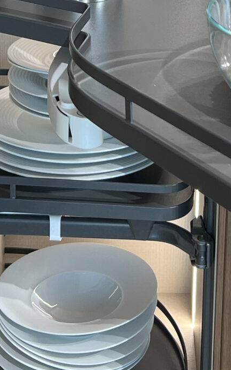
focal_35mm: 103
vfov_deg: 18.9
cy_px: -99
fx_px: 1038
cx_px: 188
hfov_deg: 12.6
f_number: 1.5
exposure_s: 1/82
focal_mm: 5.7
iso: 50
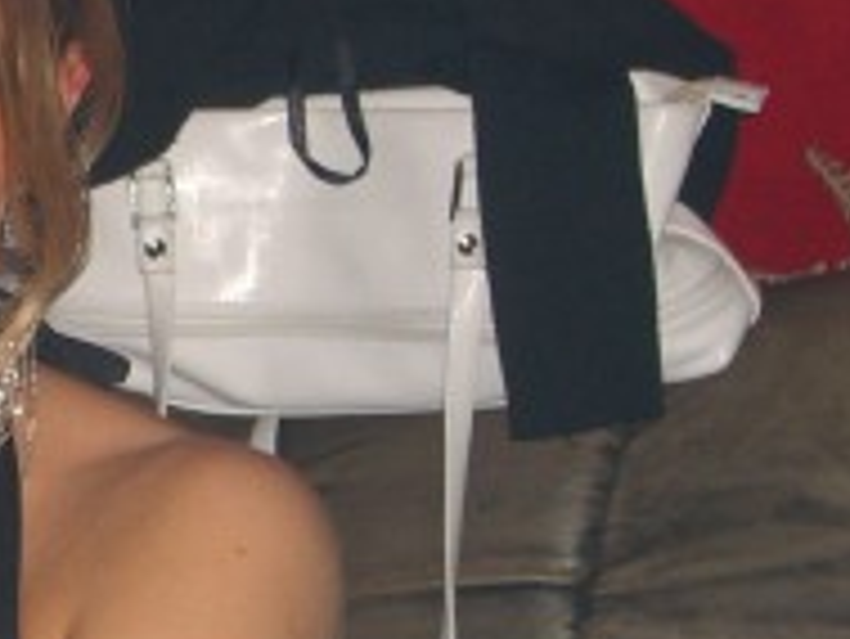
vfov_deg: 6.9
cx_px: -238
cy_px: 279
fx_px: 5307
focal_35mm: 216
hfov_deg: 9.0
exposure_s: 1/60
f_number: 4
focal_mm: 14.2
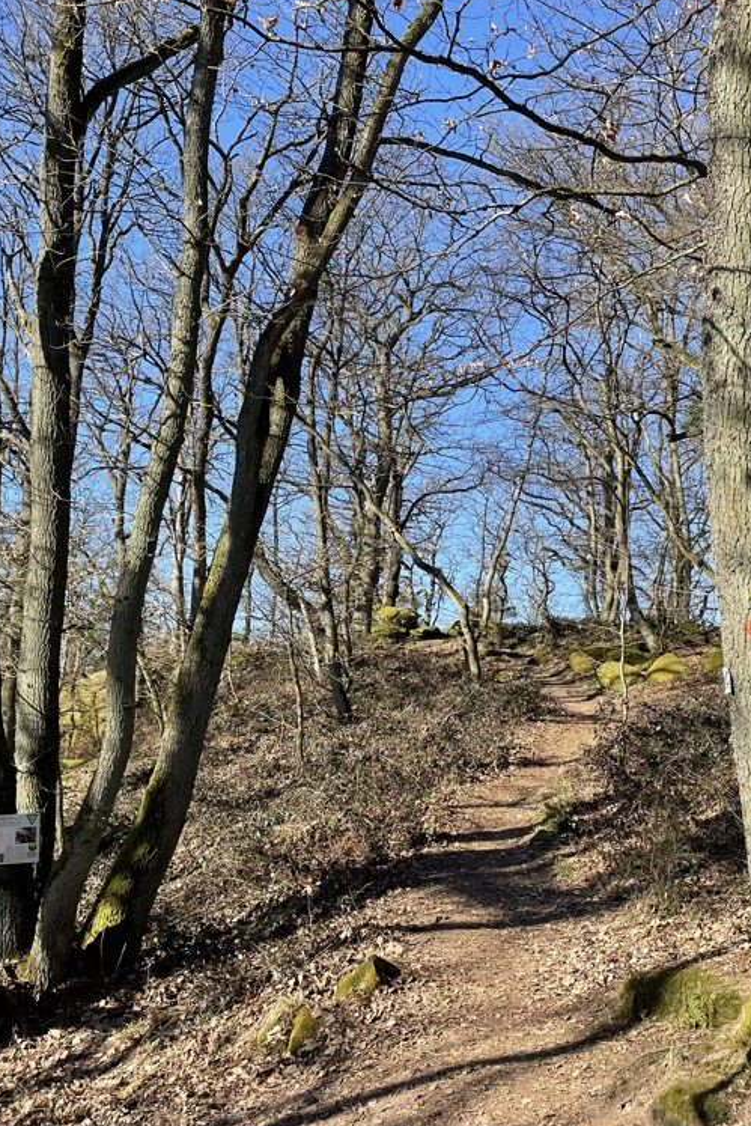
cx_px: 376
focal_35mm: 37
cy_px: 560
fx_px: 1157
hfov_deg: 36.0
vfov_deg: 51.9
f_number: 1.6
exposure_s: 1/1159
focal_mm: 4.2
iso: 32
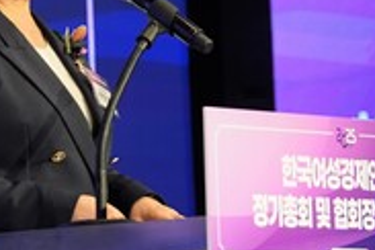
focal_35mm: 436
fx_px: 4541
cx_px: 193
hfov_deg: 4.7
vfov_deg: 3.2
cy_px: 76
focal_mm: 89
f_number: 2.8
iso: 320
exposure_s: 1/100
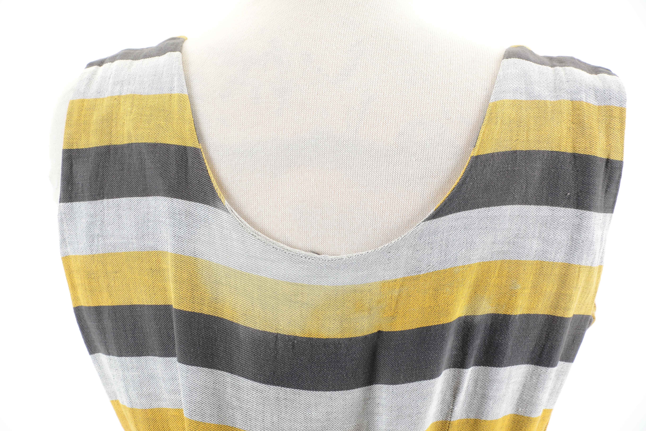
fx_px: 2844
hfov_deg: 13.0
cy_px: 216
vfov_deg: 8.7
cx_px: 322
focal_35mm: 159
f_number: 8
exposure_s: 1/160
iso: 200
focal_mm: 105
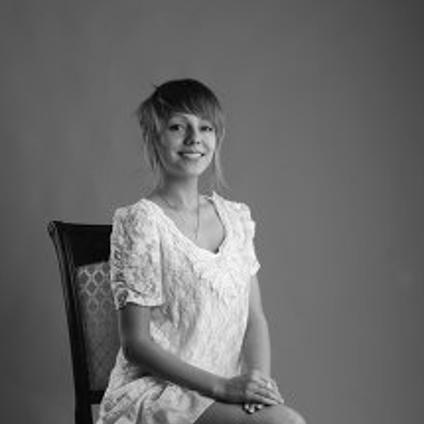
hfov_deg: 22.2
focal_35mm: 78
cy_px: 362
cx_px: 220
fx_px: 1081
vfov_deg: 21.8
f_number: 8
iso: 100
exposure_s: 1/125
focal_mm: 34
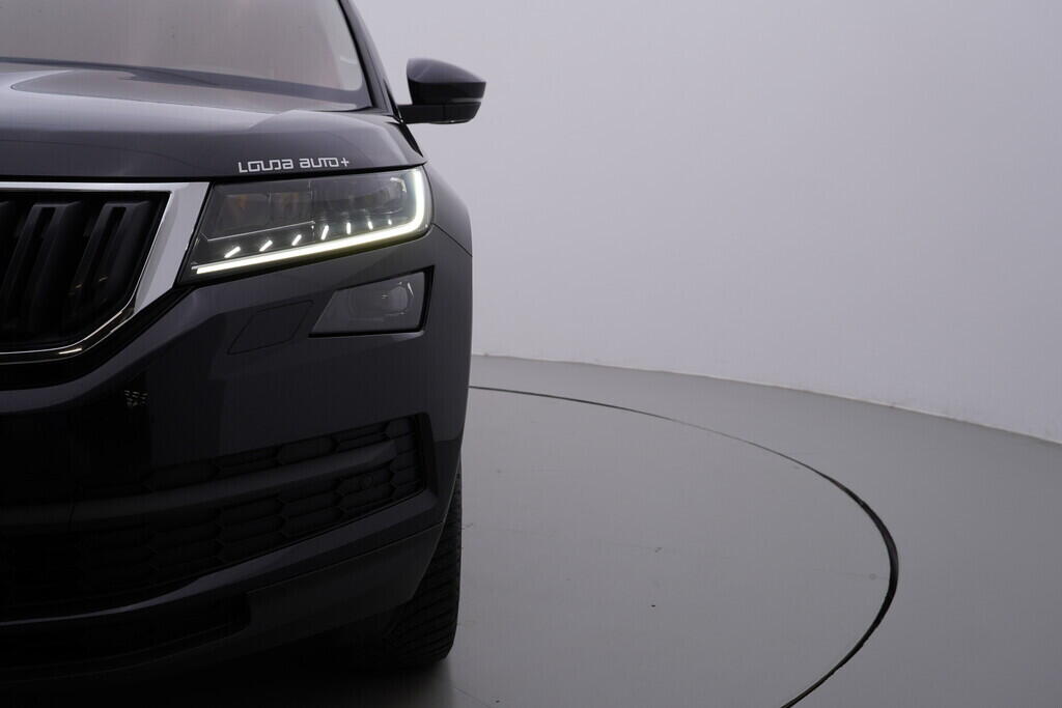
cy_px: 354
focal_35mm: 36
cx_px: 531
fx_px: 1062
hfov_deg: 53.1
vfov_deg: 36.9
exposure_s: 1/125
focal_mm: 24
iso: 125
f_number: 5
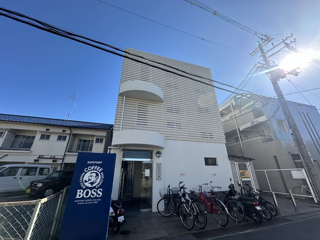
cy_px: 120
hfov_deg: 102.1
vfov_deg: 85.7
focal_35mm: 14
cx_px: 160
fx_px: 129
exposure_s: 1/1304
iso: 50
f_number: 2.2
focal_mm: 2.22
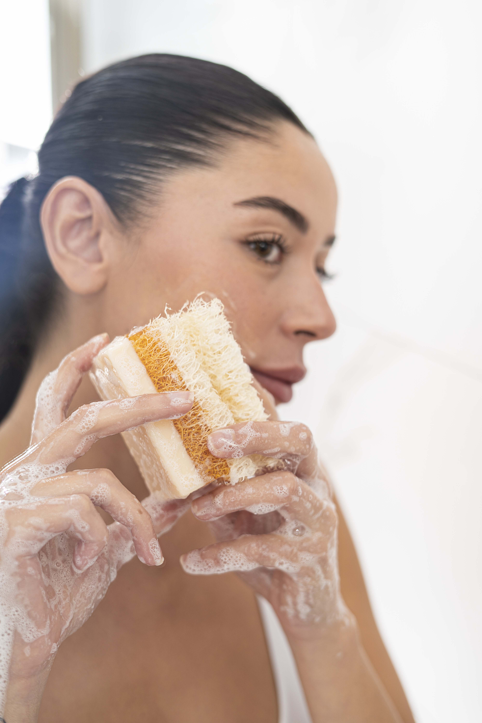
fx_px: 1004
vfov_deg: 39.6
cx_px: 241
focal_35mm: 50
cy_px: 362
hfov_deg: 27.0
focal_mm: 50
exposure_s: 1/125
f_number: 2.8
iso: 160
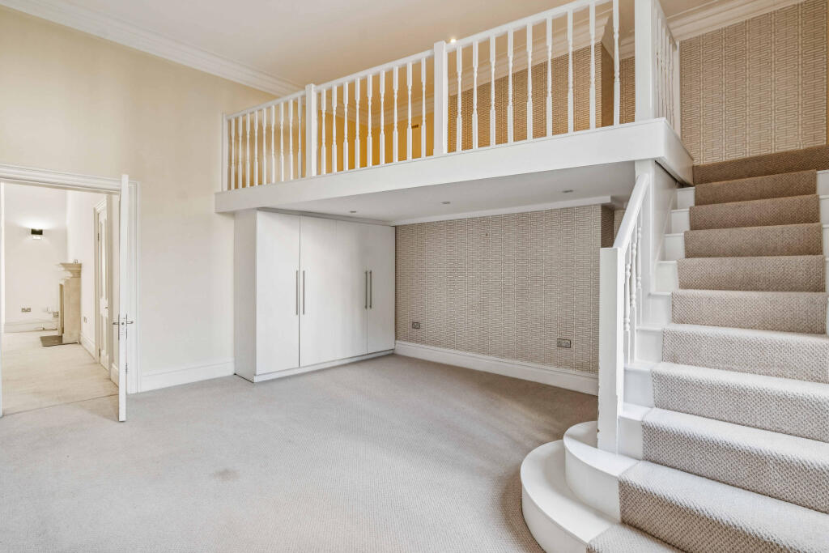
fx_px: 368
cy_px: 276
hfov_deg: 96.7
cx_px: 414
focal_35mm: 16
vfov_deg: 73.8
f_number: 11
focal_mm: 16
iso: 400
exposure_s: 1/6
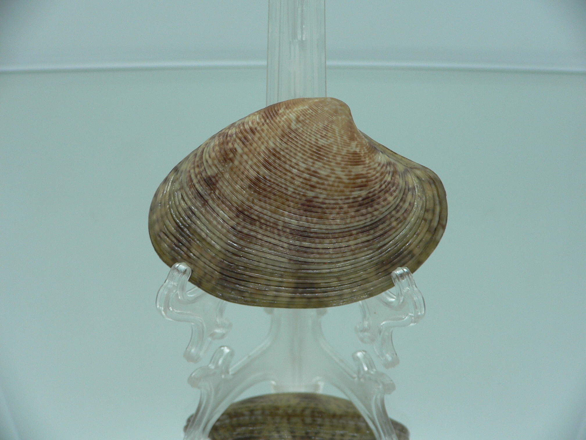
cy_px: 220
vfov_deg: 40.7
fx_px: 593
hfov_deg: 52.6
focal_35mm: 35
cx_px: 293
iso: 80
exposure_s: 1/60
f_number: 2.8
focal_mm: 4.6
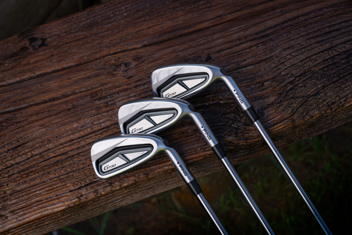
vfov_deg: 19.5
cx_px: 176
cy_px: 118
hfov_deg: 28.8
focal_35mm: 70
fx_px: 684
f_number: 5.6
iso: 100
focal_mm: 70
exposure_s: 1/320
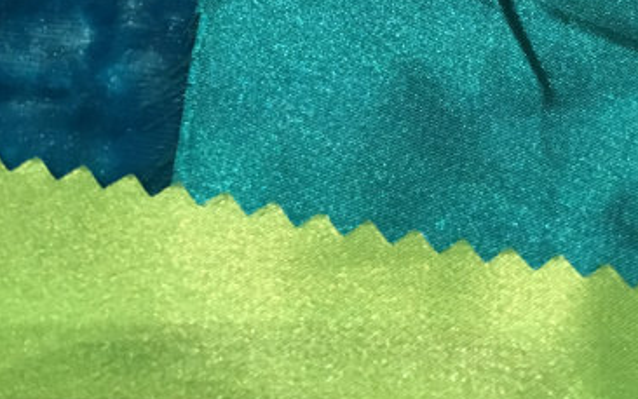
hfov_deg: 47.2
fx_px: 731
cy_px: -19
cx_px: 323
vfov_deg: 28.3
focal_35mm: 42
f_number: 2.2
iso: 250
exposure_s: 1/15
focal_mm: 4.2
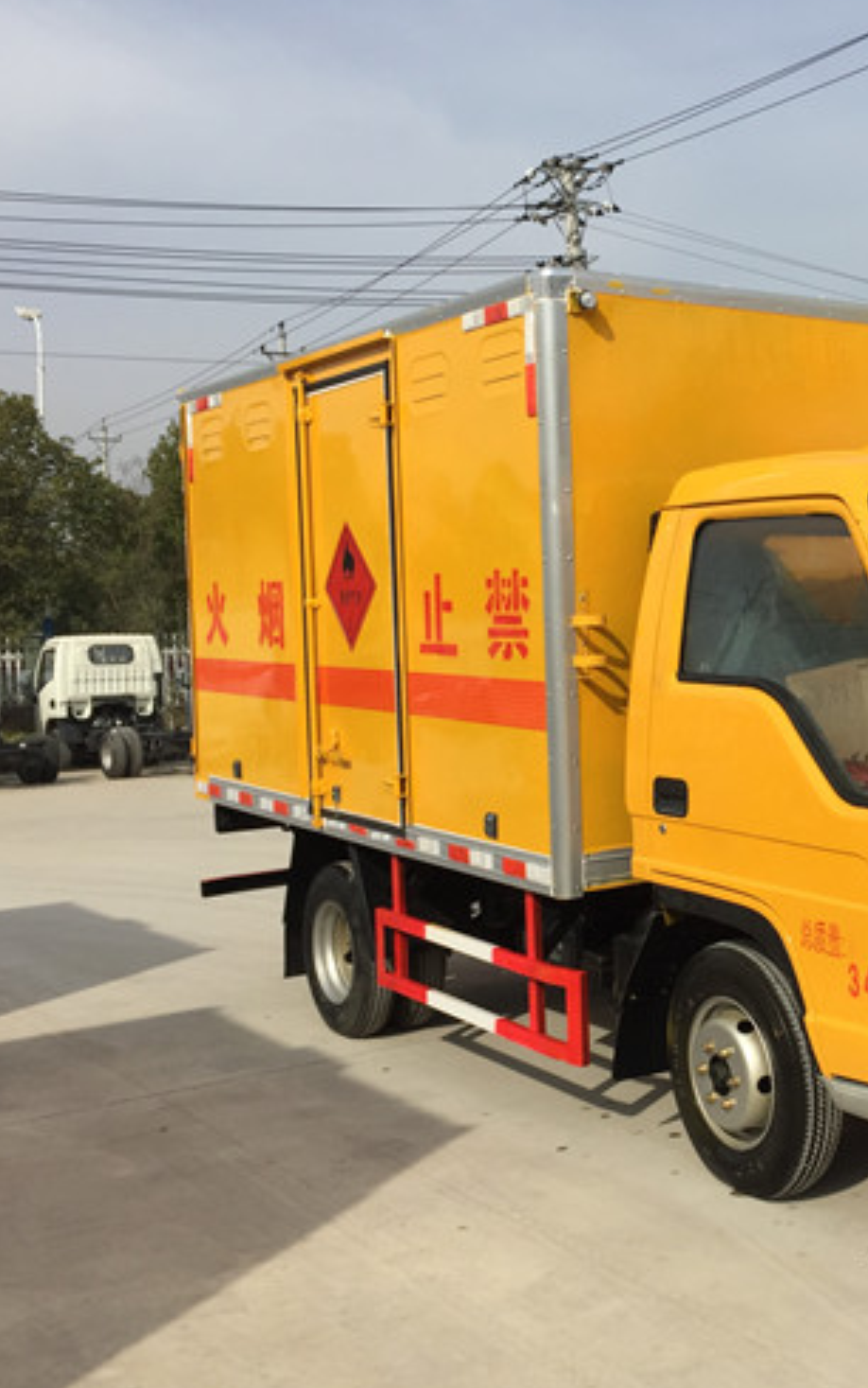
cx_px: 755
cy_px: 688
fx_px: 1588
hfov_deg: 29.5
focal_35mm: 42
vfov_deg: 47.2
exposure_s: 1/2326
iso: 32
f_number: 2.2
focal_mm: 4.15
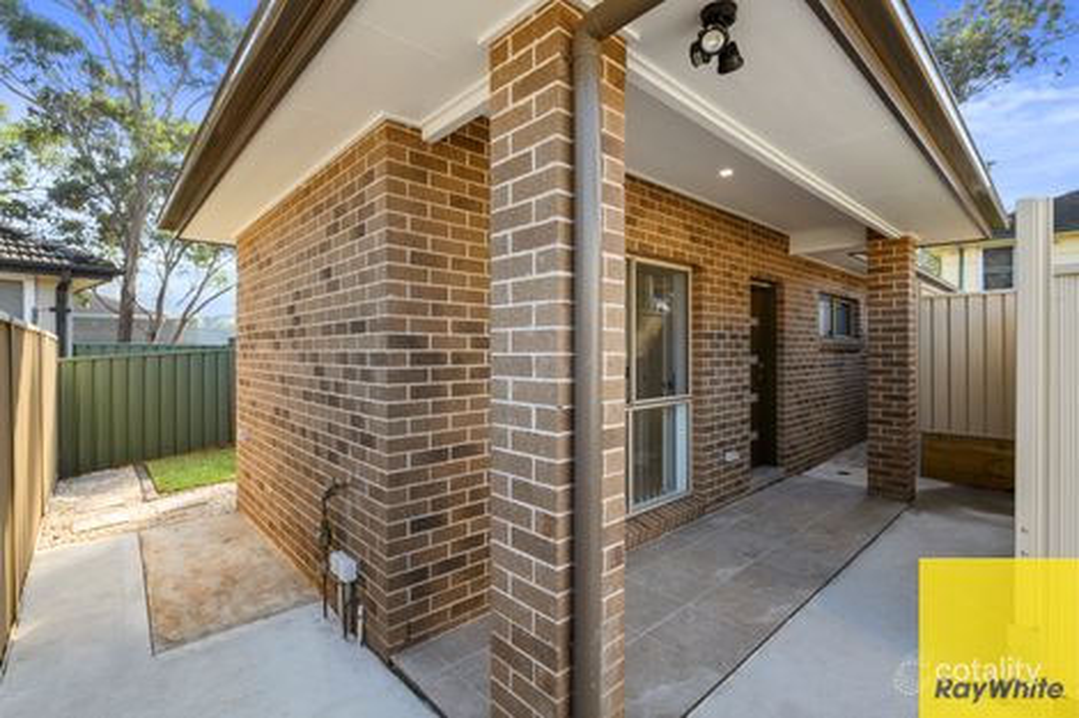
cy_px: 359
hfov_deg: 96.8
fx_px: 479
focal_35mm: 16
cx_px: 540
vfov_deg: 73.7
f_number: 11
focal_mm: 16
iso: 400
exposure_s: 1/30
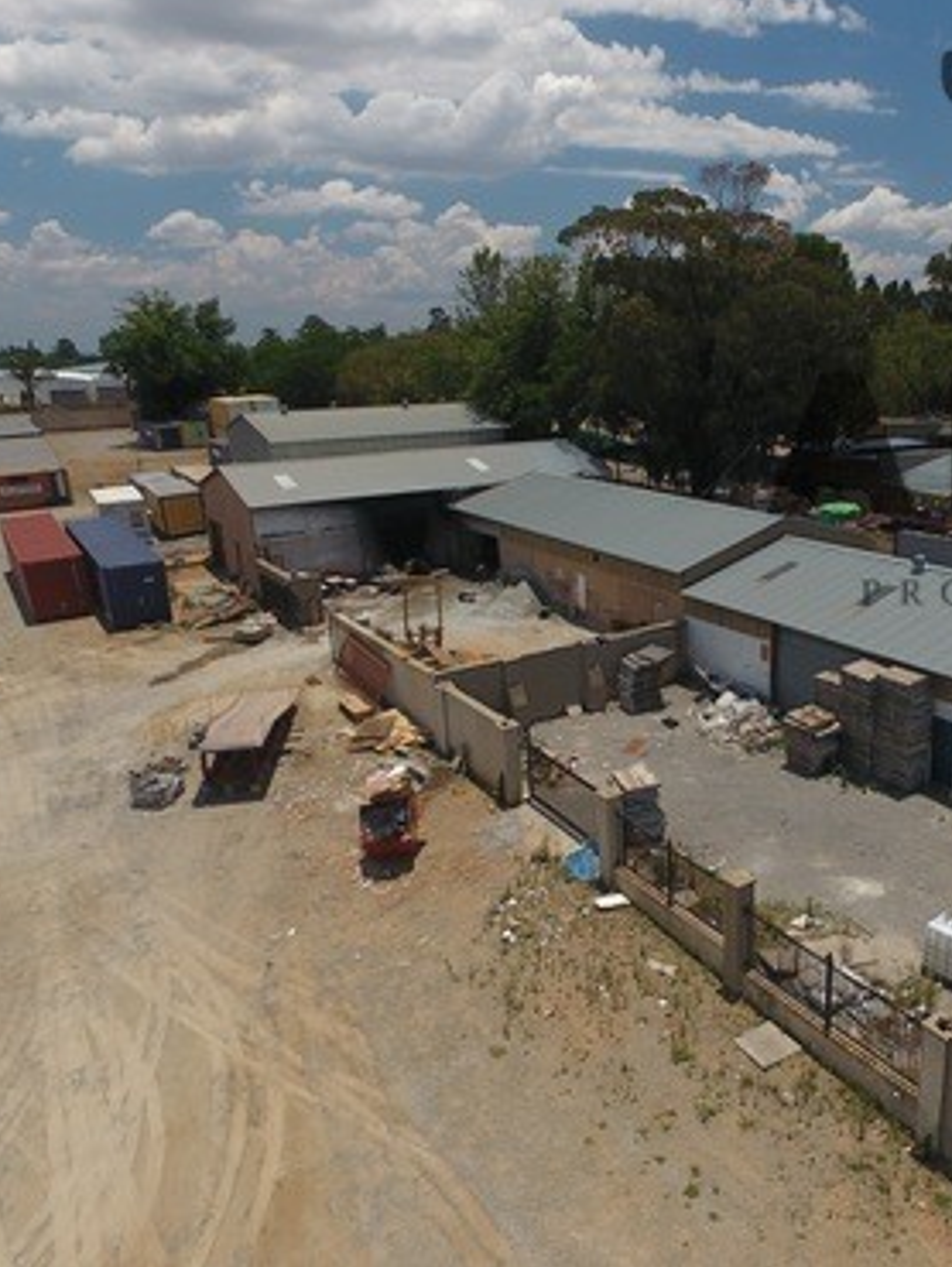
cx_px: 692
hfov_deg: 49.7
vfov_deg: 65.3
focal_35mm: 27
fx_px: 989
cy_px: 632
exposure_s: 1/736
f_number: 2.8
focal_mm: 3.61
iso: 100
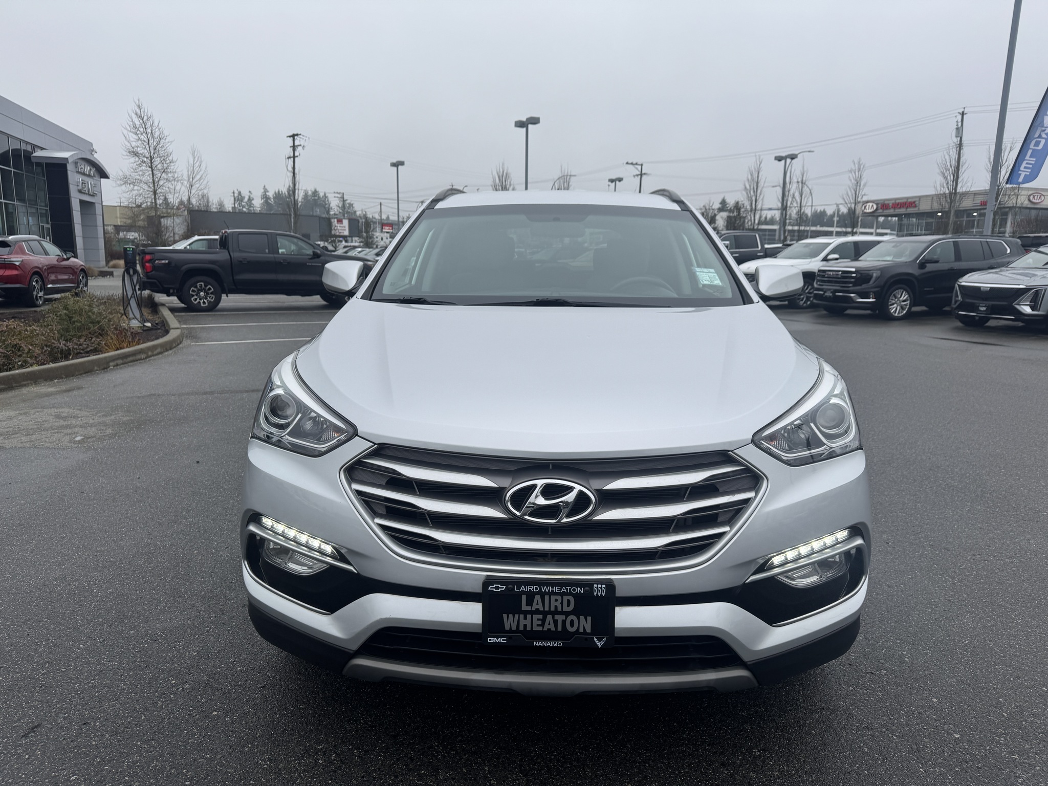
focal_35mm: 24
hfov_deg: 71.6
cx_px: 524
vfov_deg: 56.8
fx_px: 727
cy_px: 393
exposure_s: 1/1026
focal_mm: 6.76
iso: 80
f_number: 1.78
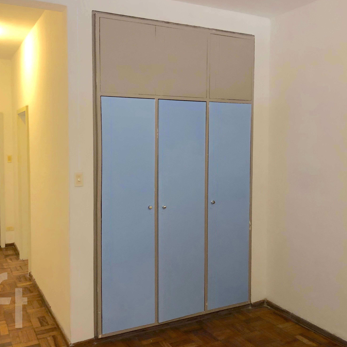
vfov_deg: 48.5
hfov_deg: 48.3
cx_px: 147
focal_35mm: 34
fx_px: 386
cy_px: 172
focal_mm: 4
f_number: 1.8
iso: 50
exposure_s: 1/15
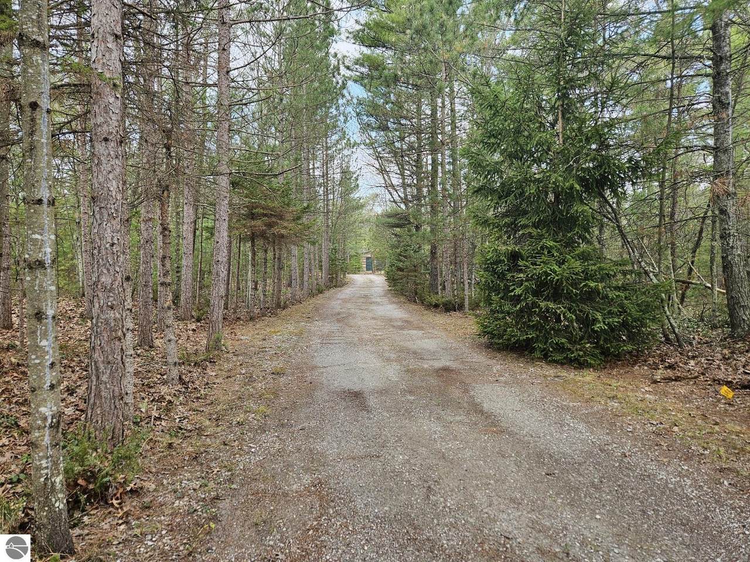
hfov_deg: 73.9
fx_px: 498
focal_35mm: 23
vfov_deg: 58.9
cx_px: 375
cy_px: 281
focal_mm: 5.4
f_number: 1.8
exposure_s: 1/208
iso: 64
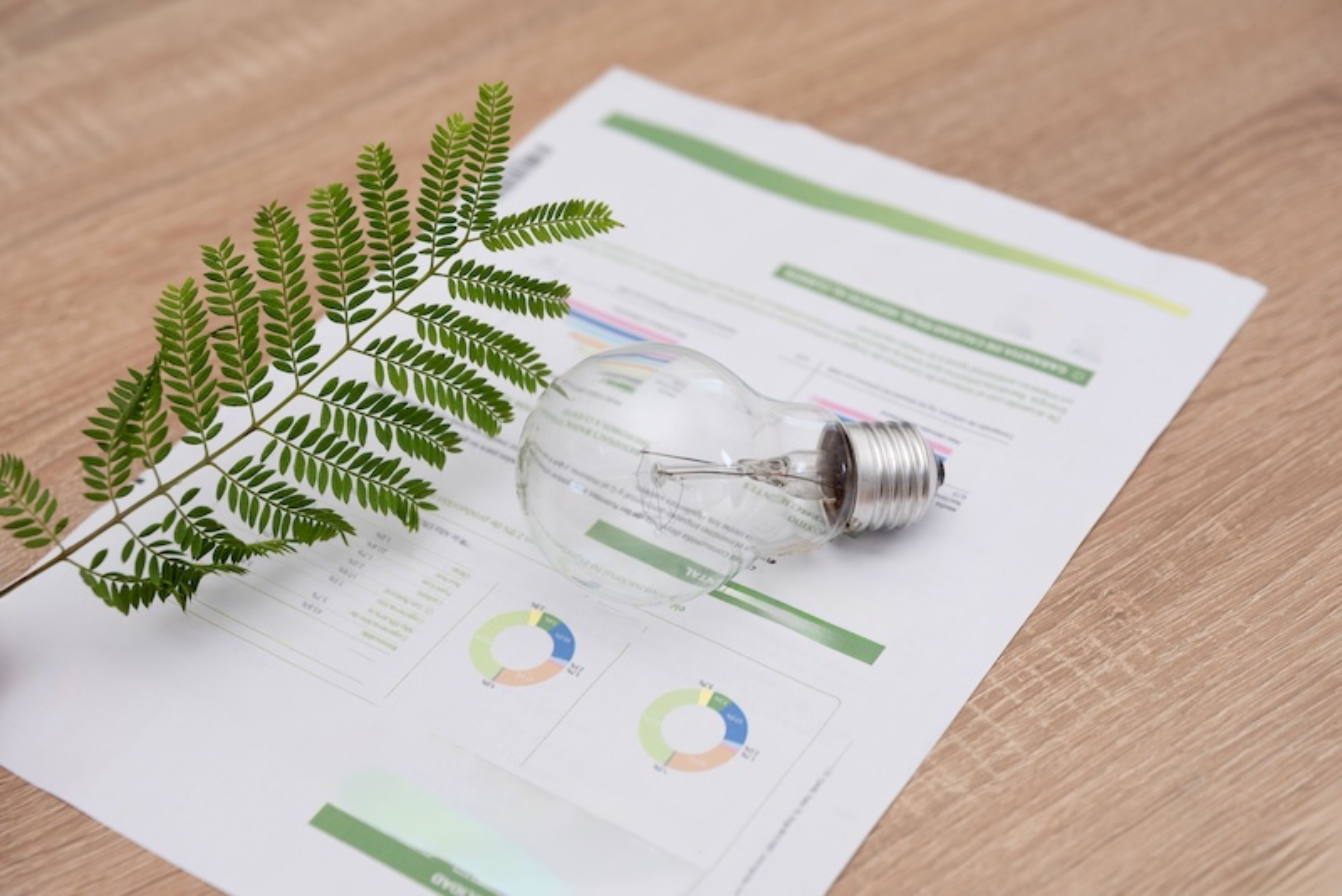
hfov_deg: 28.8
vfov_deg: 19.5
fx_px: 2610
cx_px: 671
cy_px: 448
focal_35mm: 70
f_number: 4.5
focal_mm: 70
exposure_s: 1/250
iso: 400
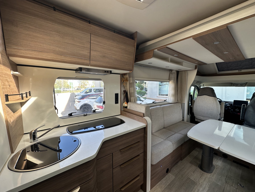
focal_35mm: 14
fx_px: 103
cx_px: 128
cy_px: 96
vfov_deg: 85.7
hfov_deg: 102.1
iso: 64
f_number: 2.2
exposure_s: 1/99
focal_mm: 2.22
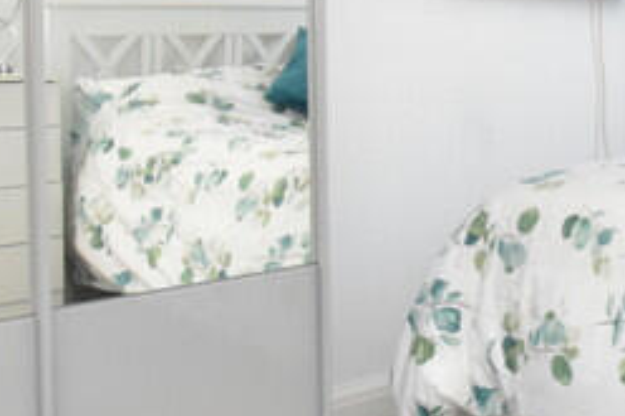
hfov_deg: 28.7
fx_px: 1076
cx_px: 726
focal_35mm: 62
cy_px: 37
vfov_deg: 21.4
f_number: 9
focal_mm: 10
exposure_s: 1/60
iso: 1250
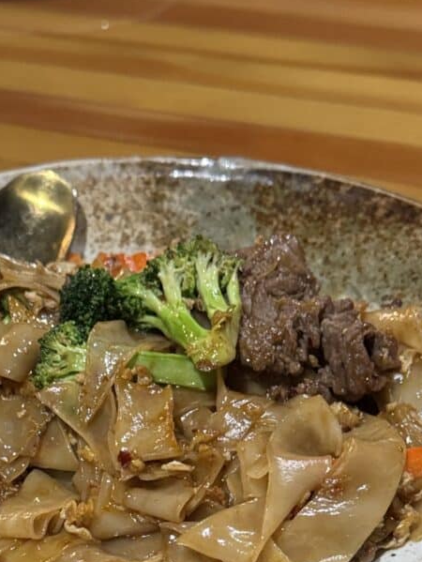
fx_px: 666
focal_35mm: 41
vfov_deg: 42.9
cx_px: 146
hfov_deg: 34.9
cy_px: 475
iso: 800
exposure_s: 1/60
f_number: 1.78
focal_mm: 6.76
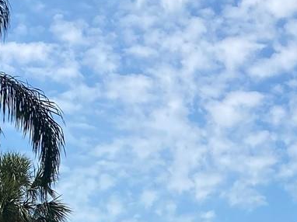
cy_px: 369
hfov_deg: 17.1
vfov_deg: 12.6
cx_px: 369
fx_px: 935
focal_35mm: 109
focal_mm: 4.25
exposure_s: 1/5236
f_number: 1.8
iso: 32
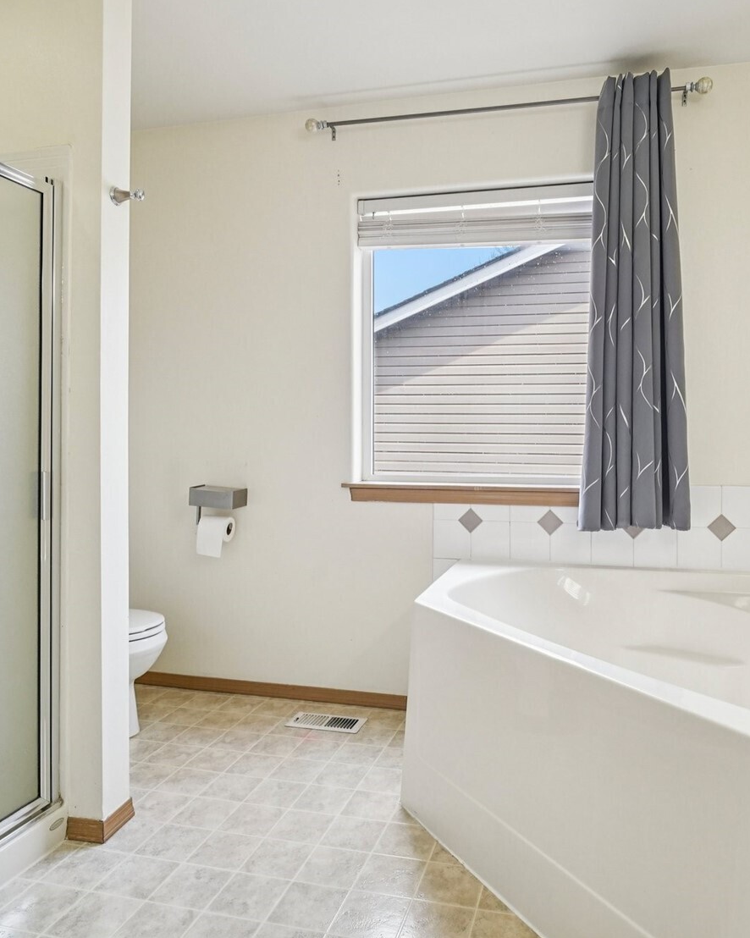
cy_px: 463
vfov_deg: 72.6
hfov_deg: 60.5
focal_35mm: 23
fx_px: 638
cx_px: 434
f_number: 8
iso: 1600
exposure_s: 1/320
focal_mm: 16
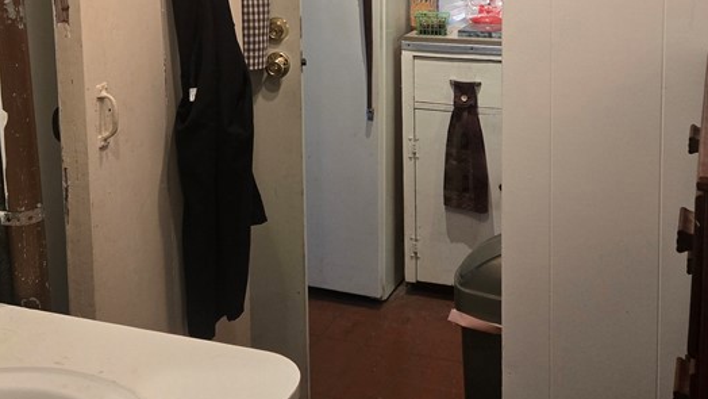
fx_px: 920
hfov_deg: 42.1
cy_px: -3
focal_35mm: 49
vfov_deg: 23.4
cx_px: 365
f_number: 1.8
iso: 400
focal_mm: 5.4
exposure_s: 1/120
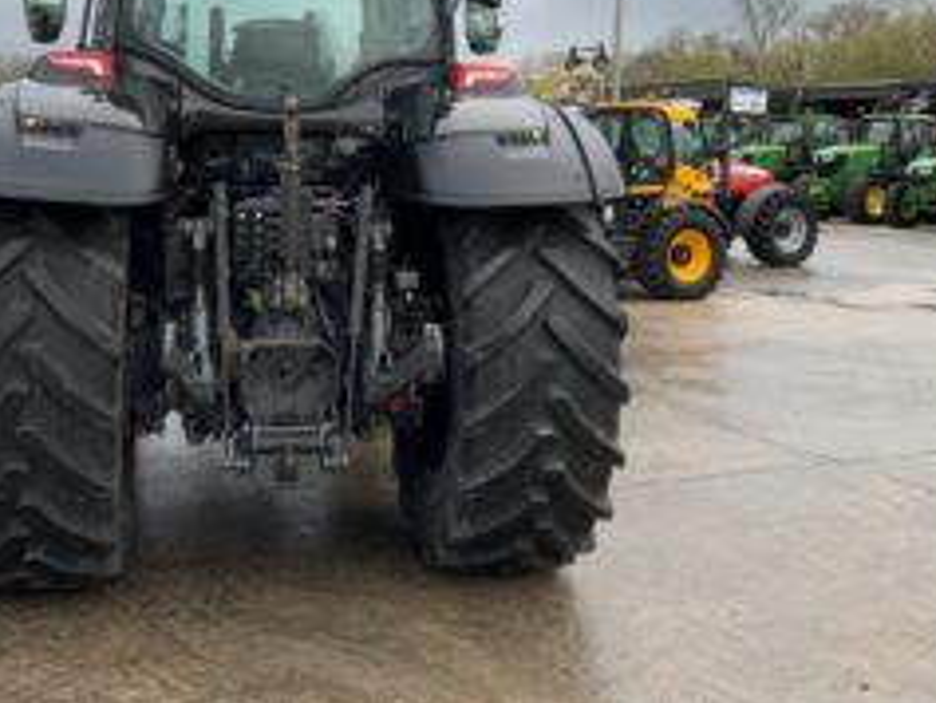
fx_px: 1190
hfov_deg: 42.7
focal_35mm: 44
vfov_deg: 32.4
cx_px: 379
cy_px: 186
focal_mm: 3
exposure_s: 1/242
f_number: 1.8
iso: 16
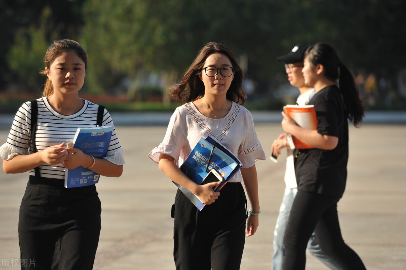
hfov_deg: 12.5
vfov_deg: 8.3
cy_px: 135
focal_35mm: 165
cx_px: 203
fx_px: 1860
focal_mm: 165
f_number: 3.5
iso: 400
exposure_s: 1/2000
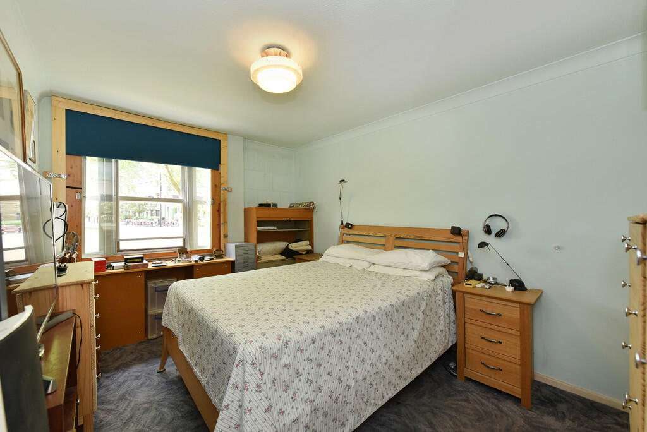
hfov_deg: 104.2
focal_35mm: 14
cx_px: 324
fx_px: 252
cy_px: 216
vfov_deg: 81.3
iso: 400
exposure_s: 1/20
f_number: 8
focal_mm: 14
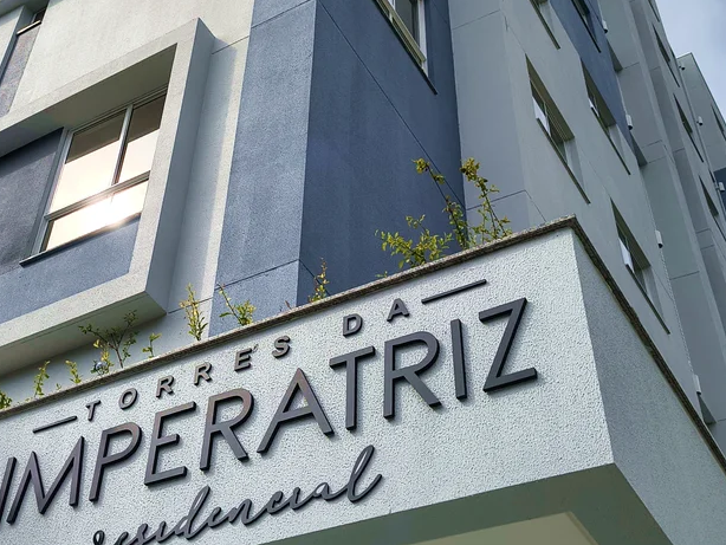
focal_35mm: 40
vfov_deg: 35.6
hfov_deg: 45.5
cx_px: 200
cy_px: 184
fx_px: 839
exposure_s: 1/3007
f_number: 1.8
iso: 102
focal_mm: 5.56
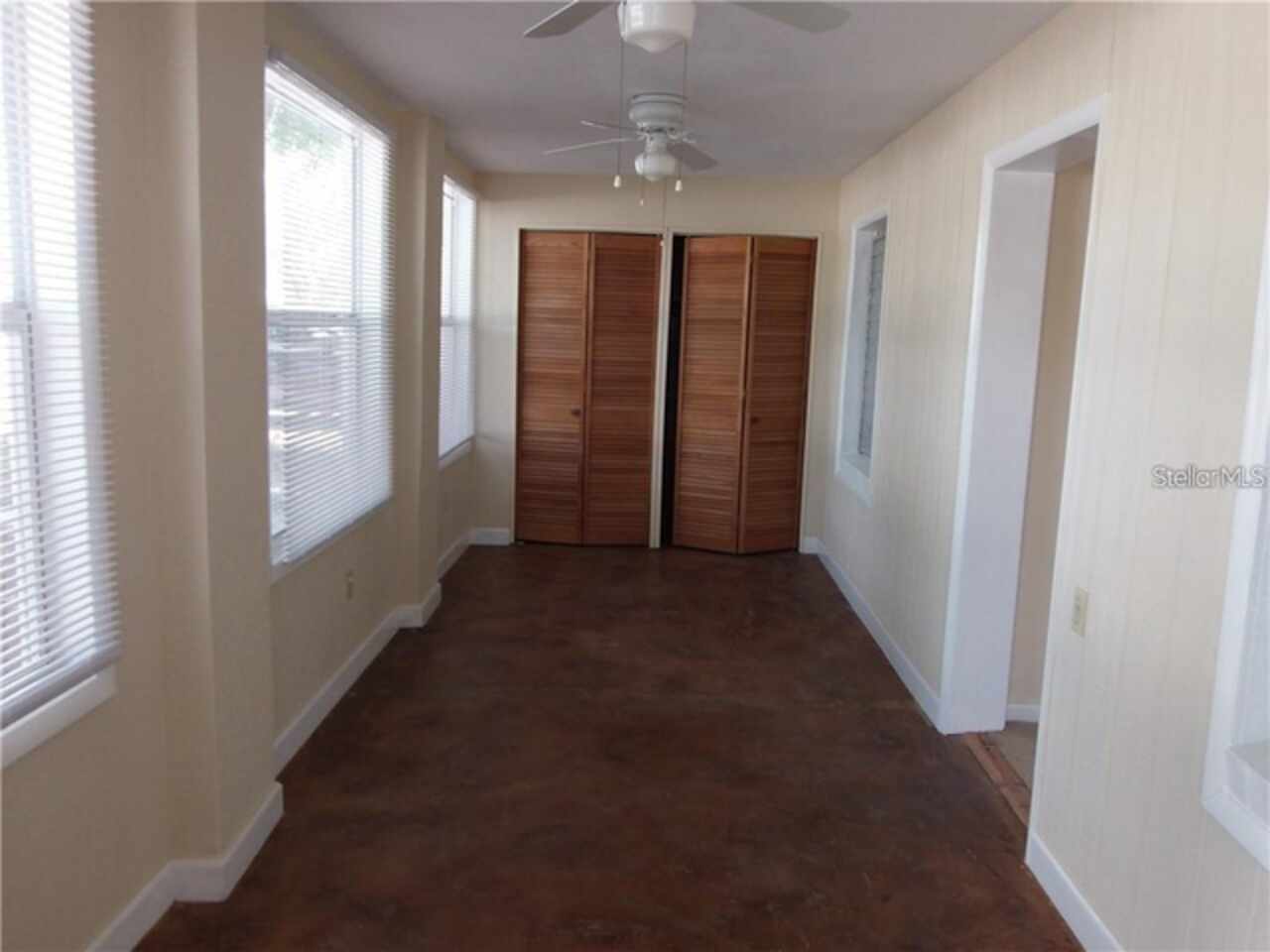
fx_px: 954
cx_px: 635
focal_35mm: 26
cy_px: 476
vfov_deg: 53.1
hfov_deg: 67.3
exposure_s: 1/40
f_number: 3.2
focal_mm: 4.66
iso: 100
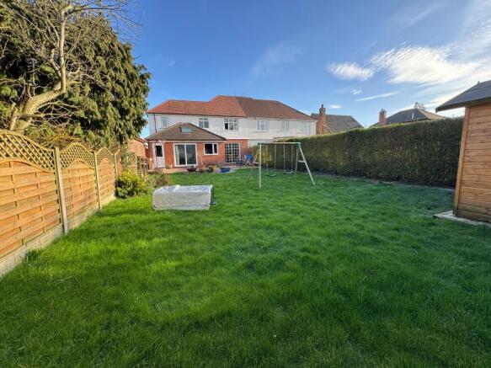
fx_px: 199
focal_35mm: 14
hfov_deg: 102.1
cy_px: 184
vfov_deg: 85.7
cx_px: 246
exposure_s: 1/231
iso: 40
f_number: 2.2
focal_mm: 2.22
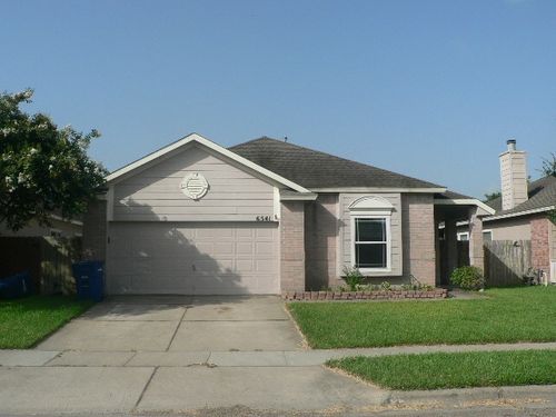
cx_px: 278
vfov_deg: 39.7
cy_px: 208
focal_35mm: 36
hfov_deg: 51.4
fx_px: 578
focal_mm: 6
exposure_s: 1/400
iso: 80
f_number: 5.6
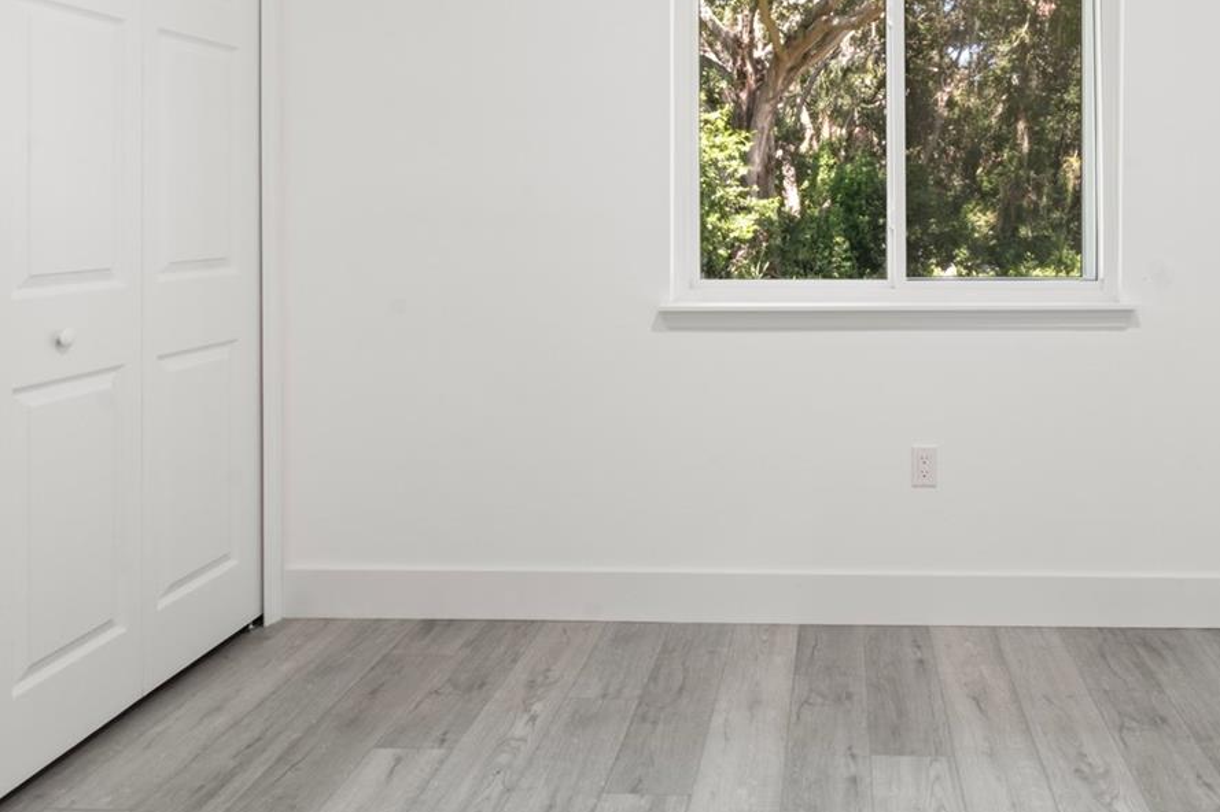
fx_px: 915
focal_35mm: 27
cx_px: 812
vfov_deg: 45.6
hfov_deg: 65.6
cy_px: 170
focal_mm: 10
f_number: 18
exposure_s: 1.3
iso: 320
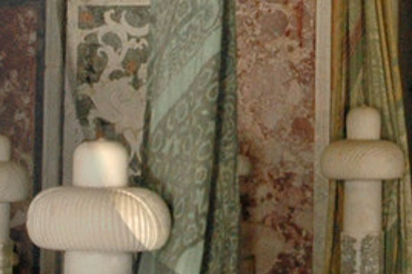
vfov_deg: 8.9
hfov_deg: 13.5
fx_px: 1737
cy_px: -19
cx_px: 281
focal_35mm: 152
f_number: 4.5
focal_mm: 17
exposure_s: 1/50
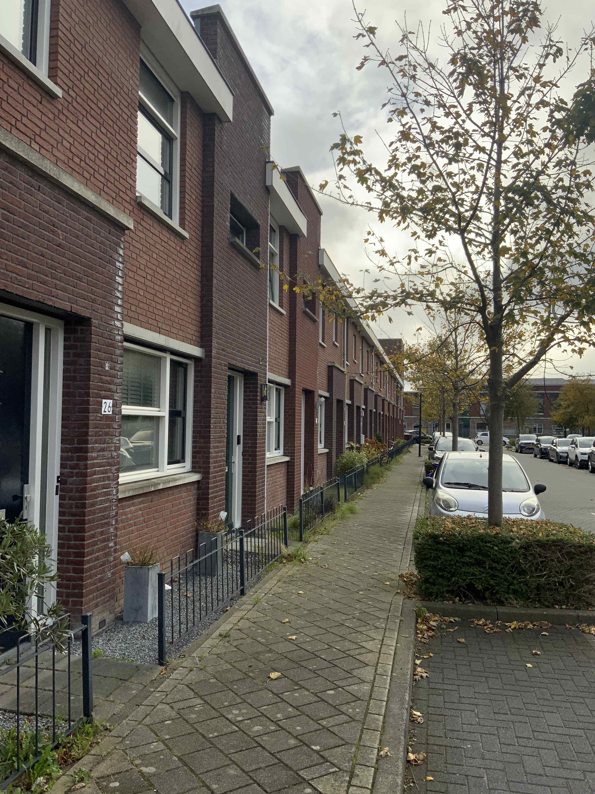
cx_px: 298
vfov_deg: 61.7
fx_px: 665
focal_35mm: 29
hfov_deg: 48.2
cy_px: 397
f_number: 1.8
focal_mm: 3
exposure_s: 1/1412
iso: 16
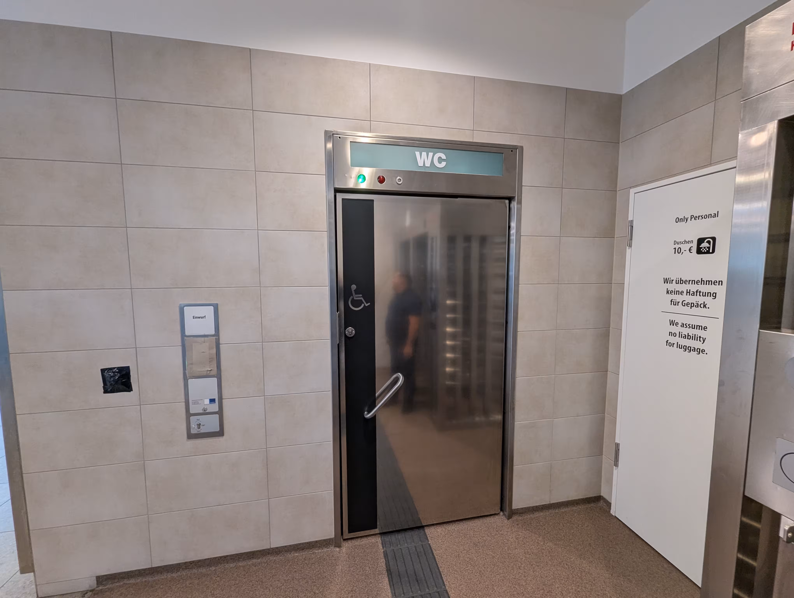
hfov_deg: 106.1
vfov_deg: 90.1
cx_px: 397
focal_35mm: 13
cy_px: 299
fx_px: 299
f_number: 2.2
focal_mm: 1.95
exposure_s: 1/25
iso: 45
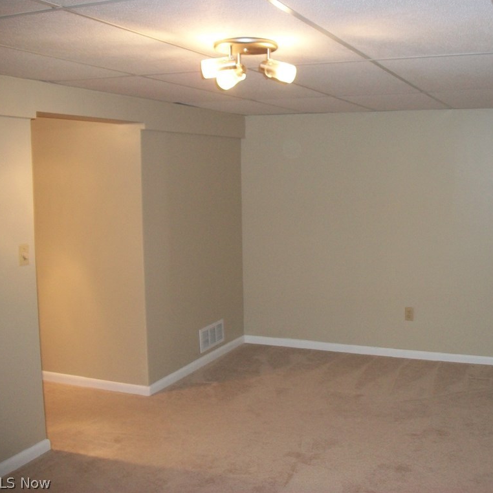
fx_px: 612
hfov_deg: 43.4
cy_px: 245
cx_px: 314
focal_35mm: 38
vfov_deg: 43.9
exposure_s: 1/30
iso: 160
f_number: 2.9
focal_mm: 5.7
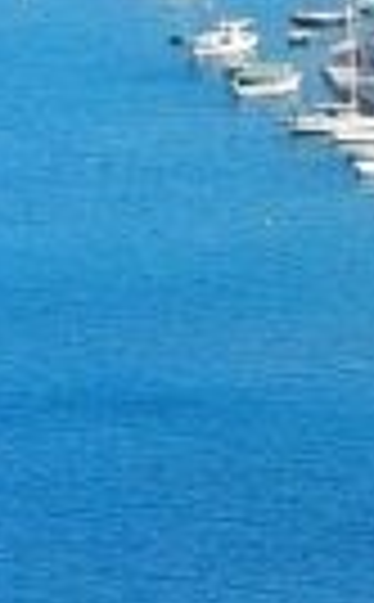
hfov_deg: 2.0
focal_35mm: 640
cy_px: 346
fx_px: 10505
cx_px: 1383
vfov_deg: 3.3
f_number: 4.5
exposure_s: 1/640
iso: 125
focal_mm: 18.7
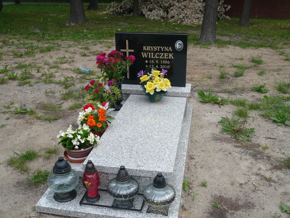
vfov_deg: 38.7
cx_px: 145
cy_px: 109
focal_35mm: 37
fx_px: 310
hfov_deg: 50.1
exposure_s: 1/250
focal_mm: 6.1
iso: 100
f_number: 3.1
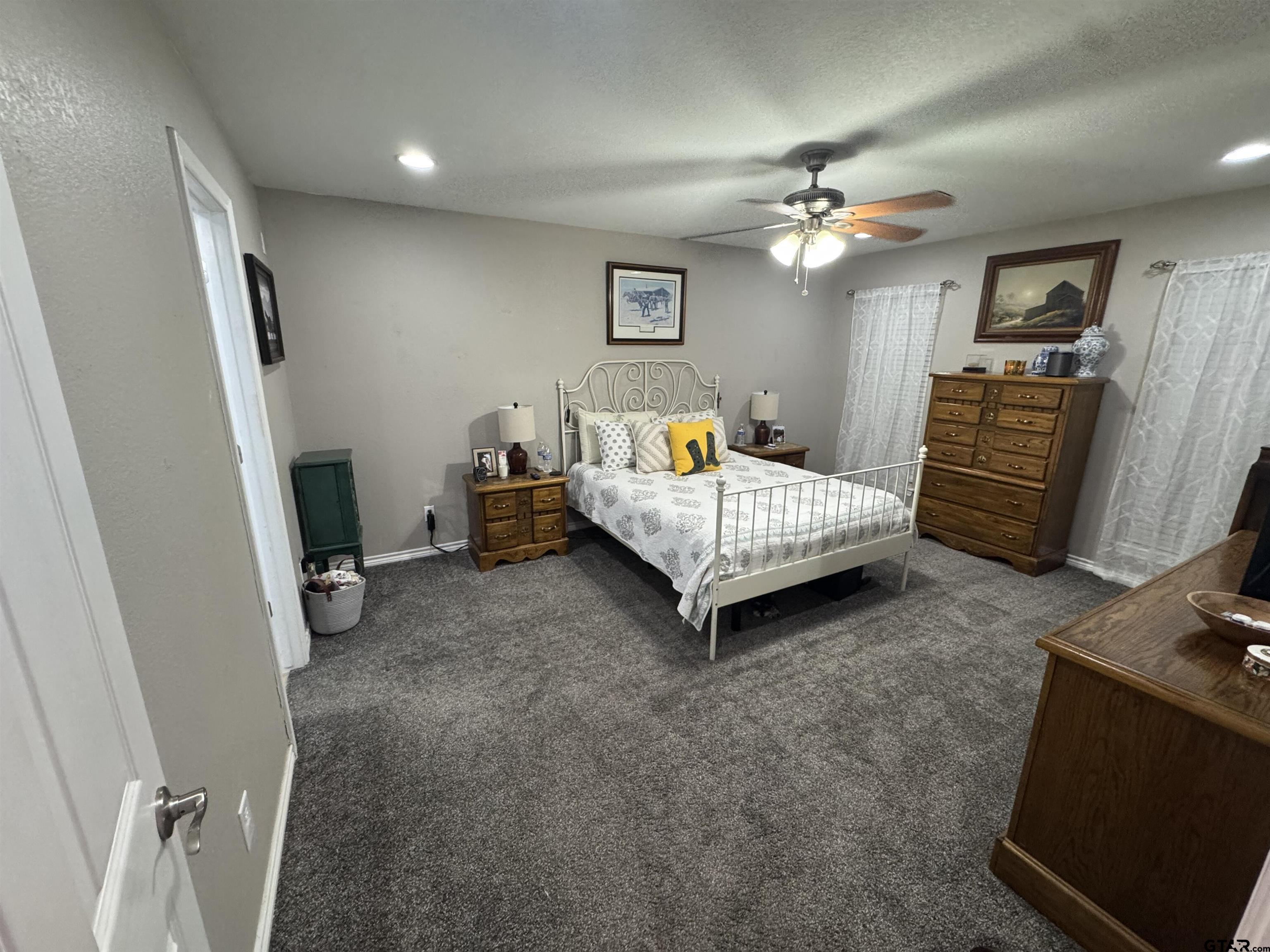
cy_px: 476
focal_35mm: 14
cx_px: 635
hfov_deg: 102.1
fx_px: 514
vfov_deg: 85.7
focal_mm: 2.22
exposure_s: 1/120
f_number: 2.2
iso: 320
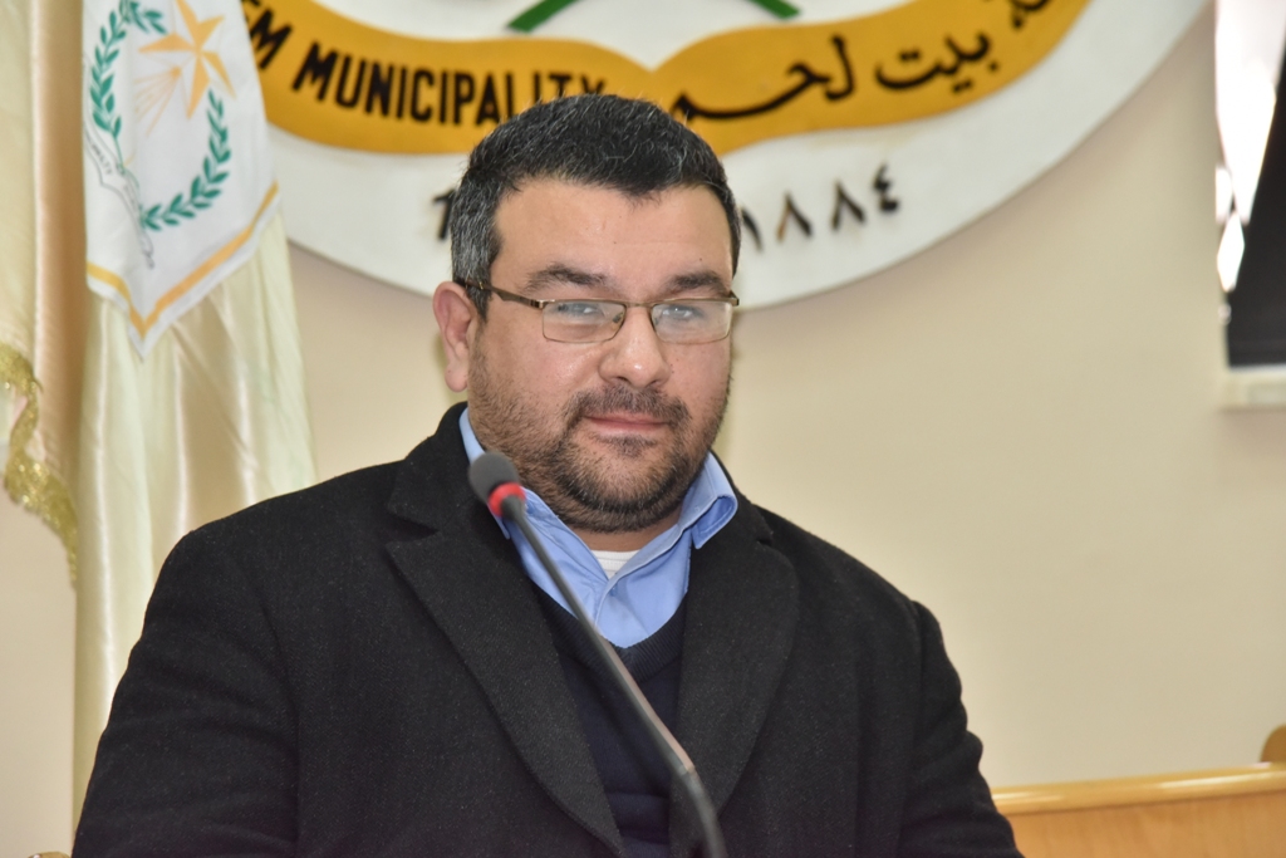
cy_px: 429
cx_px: 643
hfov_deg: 17.1
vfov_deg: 11.4
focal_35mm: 120
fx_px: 4287
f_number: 6.3
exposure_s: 1/200
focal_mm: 120
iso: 2500
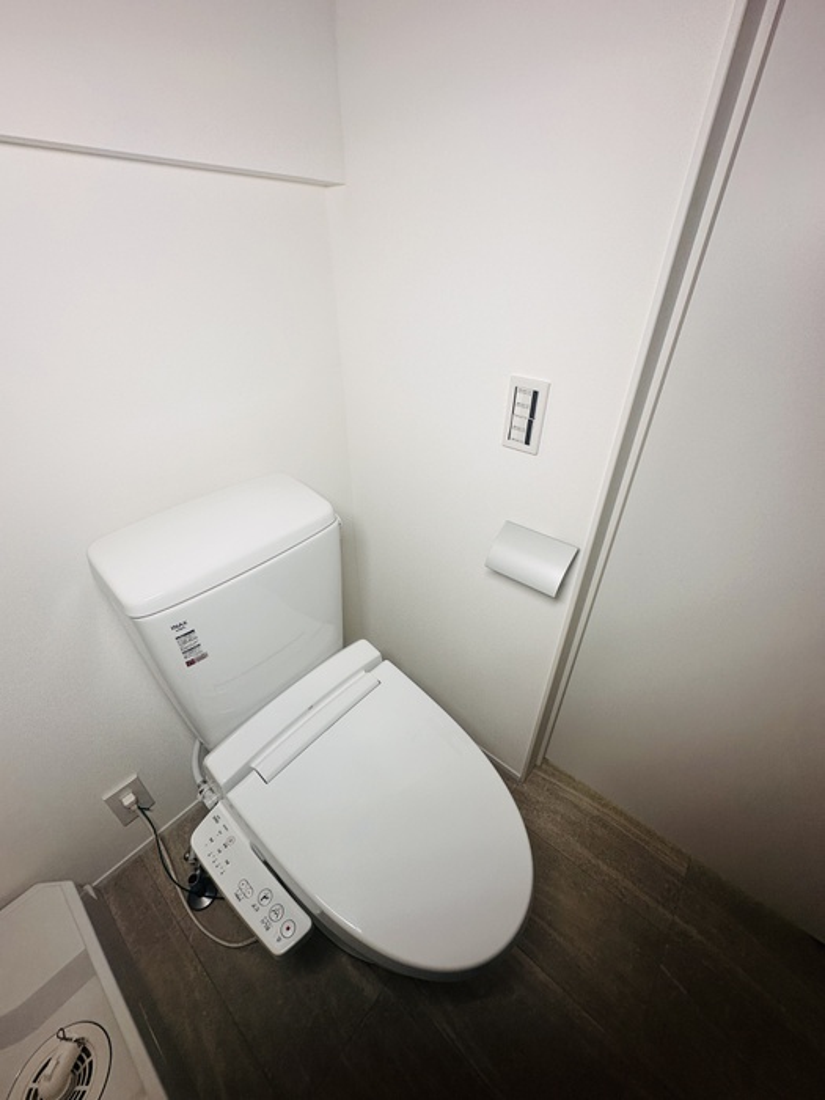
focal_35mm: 14
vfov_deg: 102.1
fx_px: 445
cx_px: 412
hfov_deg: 85.7
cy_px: 550
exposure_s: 1/99
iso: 50
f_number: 2.2
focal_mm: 2.22
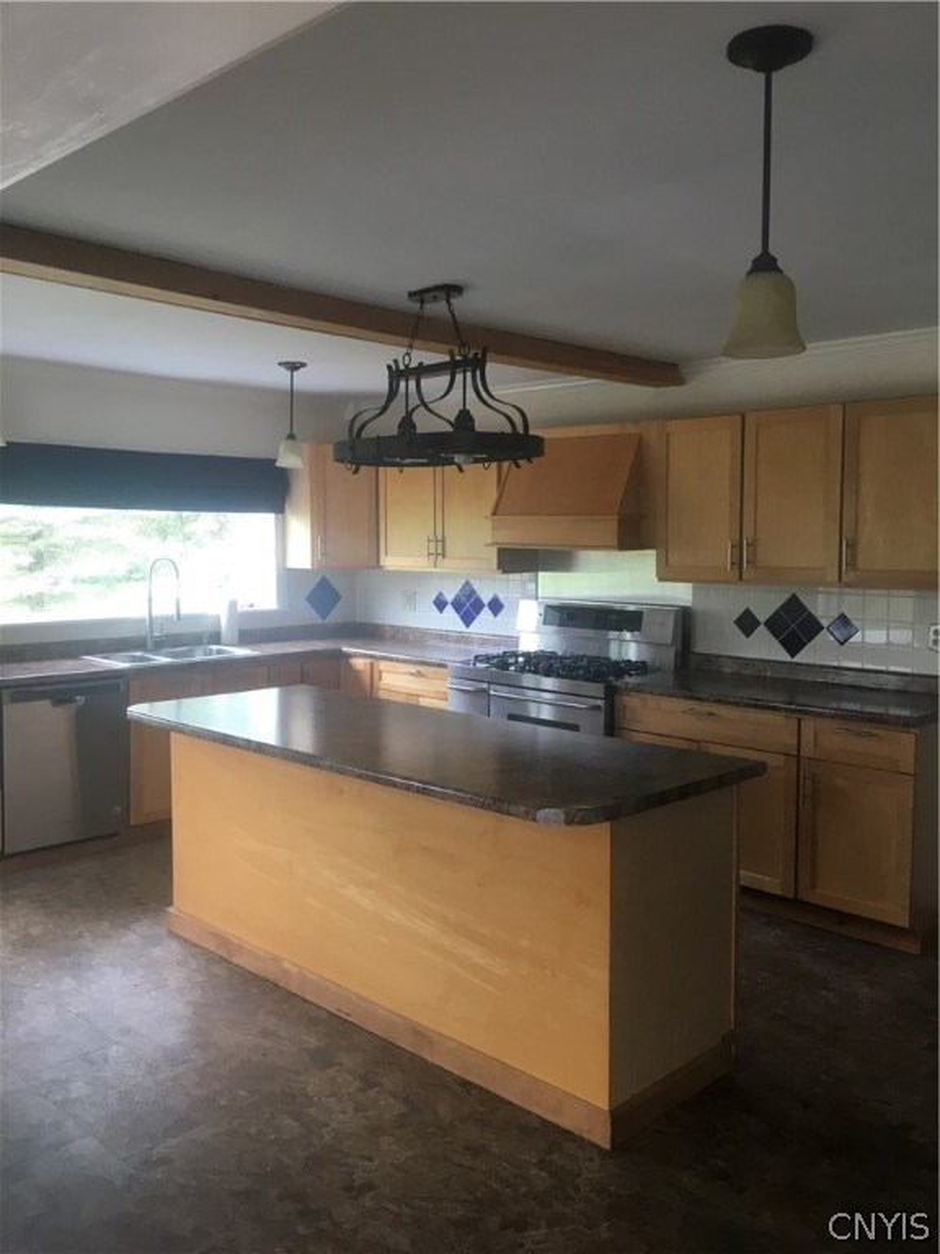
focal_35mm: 29
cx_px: 470
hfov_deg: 48.2
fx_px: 1050
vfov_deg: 61.7
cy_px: 627
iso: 25
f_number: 2.2
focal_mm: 4.15
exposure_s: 1/30
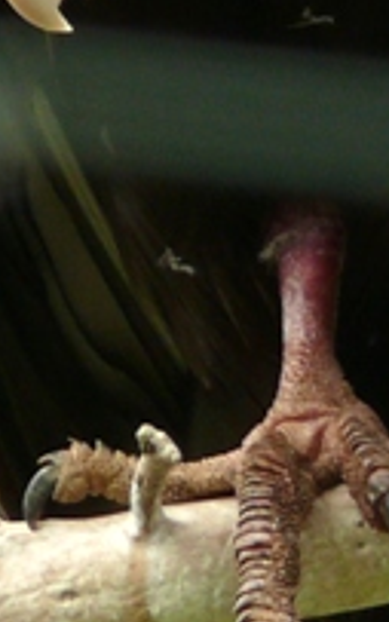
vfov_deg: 1.3
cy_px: 129
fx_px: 27121
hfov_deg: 0.8
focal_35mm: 1600
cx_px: 312
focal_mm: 81
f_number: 5
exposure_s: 1/80
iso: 100
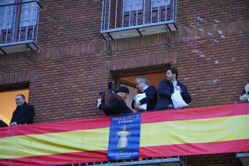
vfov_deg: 12.2
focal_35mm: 112
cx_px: 124
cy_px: 83
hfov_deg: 18.2
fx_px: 778
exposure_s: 1/60
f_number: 5
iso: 6400
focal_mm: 75
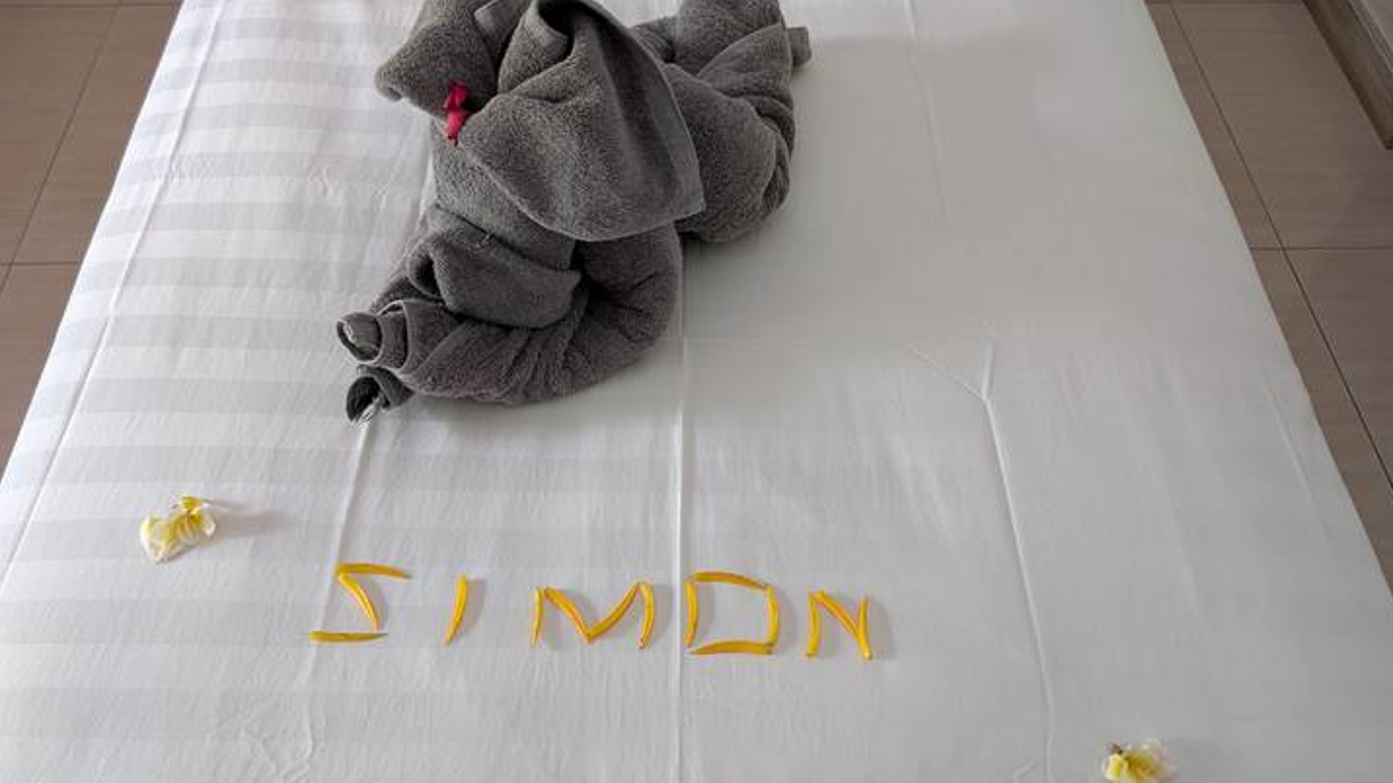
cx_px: 699
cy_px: 302
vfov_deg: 33.6
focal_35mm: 35
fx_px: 1293
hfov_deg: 56.6
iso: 125
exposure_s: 1/23.8
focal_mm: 6.9
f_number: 1.68
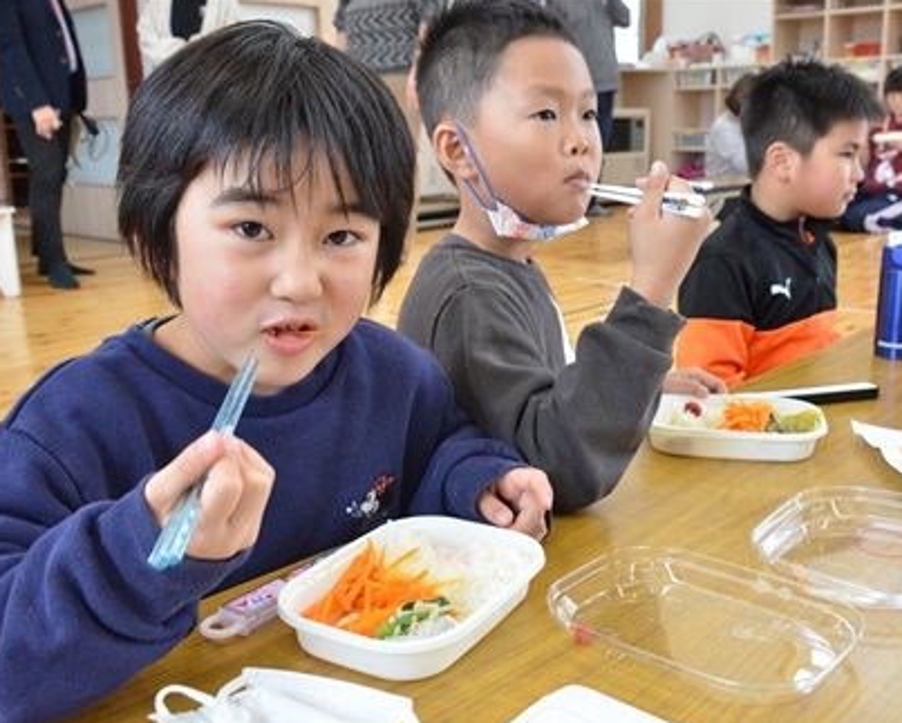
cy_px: 362
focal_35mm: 37
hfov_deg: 49.5
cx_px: 479
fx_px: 977
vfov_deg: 40.6
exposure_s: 1/320
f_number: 5.6
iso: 3200
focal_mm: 21
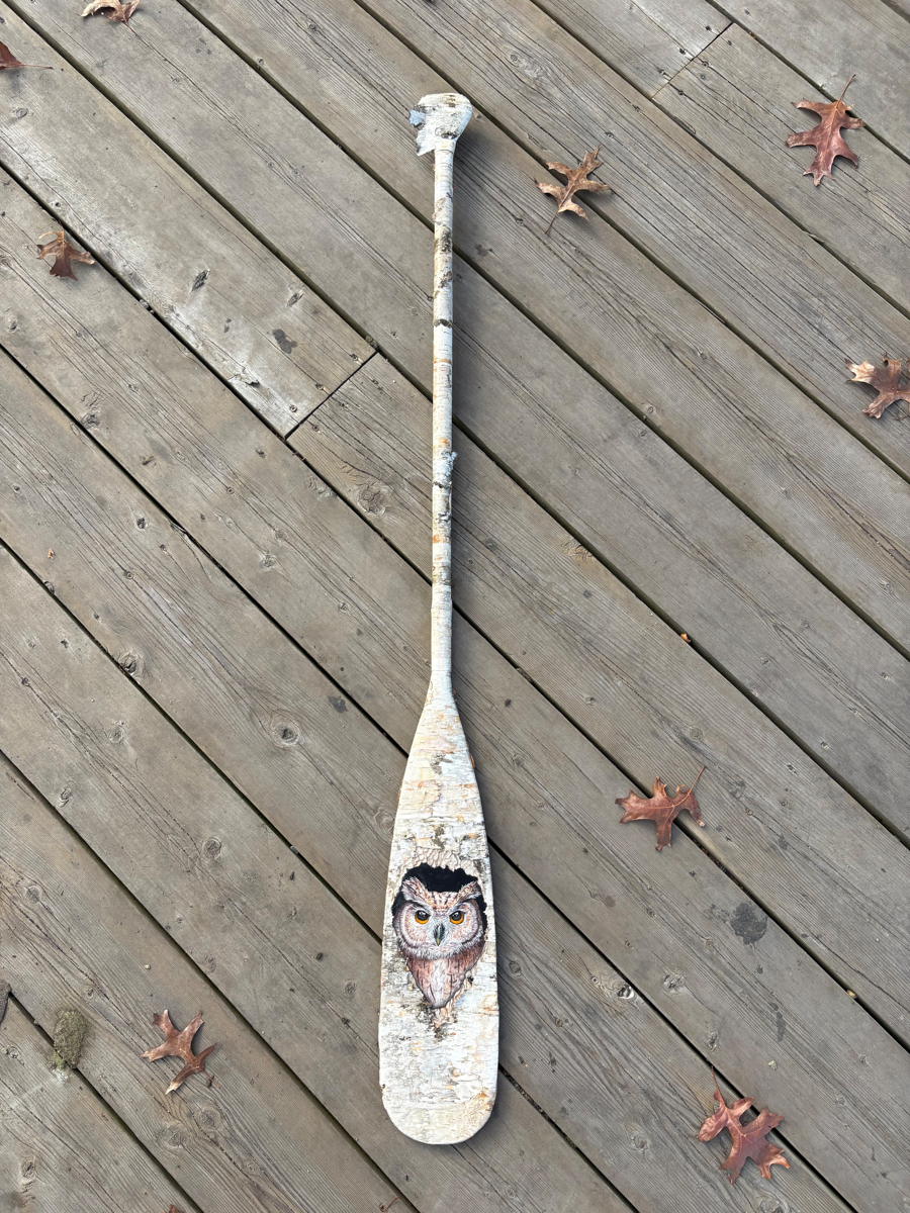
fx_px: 911
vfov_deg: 67.3
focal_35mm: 26
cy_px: 606
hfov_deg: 53.1
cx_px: 455
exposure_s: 1/1287
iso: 50
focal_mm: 5.96
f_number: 1.6
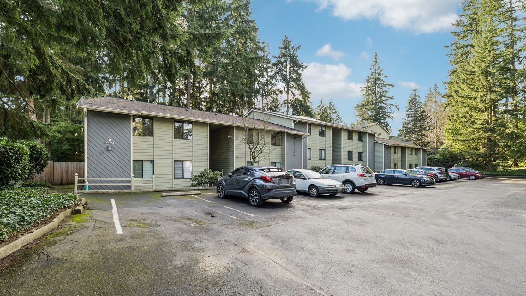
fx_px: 223
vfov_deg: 66.8
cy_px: 167
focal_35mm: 16
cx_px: 265
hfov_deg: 99.4
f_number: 9
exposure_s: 1/30
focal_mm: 10
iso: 200
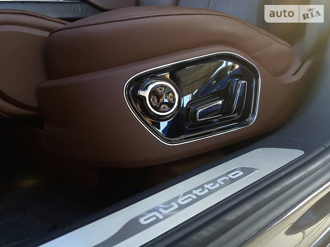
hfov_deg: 63.4
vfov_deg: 49.7
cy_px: 124
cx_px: 165
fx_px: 267
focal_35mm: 28
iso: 100
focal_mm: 3.7
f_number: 1.9
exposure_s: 1/50
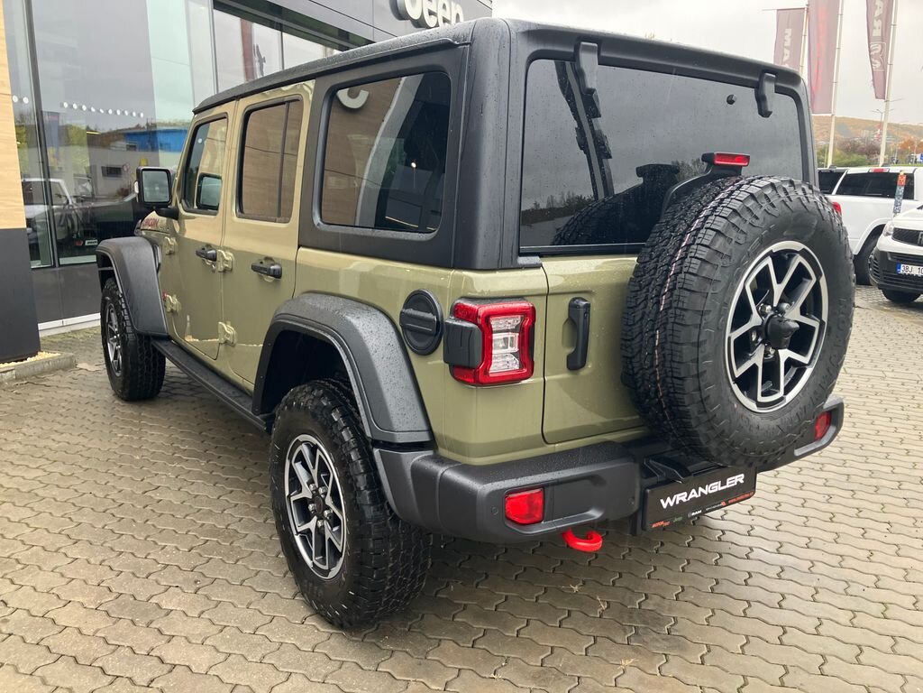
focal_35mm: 28
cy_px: 346
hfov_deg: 63.4
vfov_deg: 49.7
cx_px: 462
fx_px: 747
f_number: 1.8
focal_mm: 3.99
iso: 80
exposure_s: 1/121
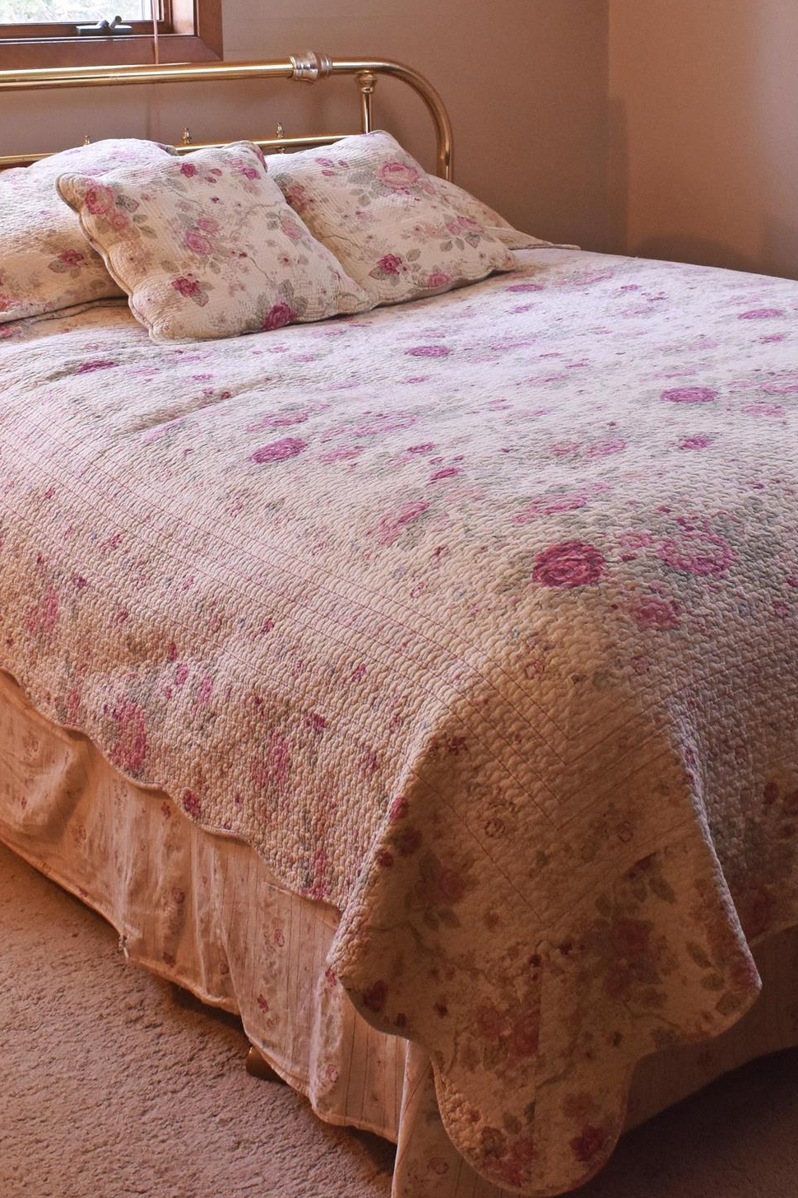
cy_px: 393
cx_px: 411
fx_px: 1895
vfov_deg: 34.7
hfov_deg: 23.8
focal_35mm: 57
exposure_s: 1/30
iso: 1000
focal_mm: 18
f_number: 8
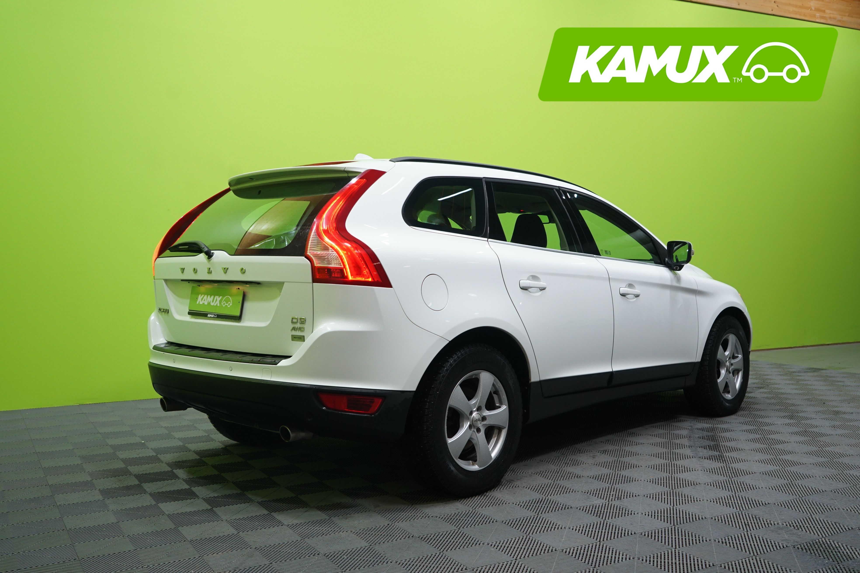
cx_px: 430
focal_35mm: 33
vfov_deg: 40.0
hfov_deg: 57.2
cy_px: 286
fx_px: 788
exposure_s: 1/20
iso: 800
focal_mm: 33
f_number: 4.5
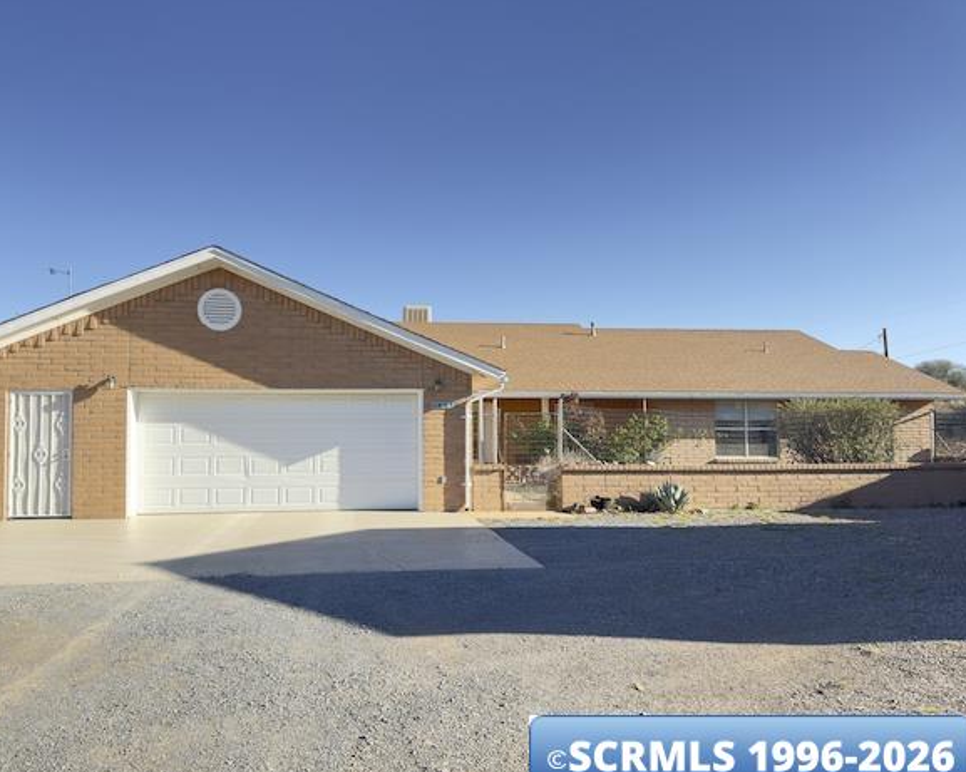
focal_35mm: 26
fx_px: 743
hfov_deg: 65.9
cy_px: 395
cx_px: 439
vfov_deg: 54.9
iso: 100
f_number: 1.78
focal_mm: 6.76
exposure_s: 1/1264
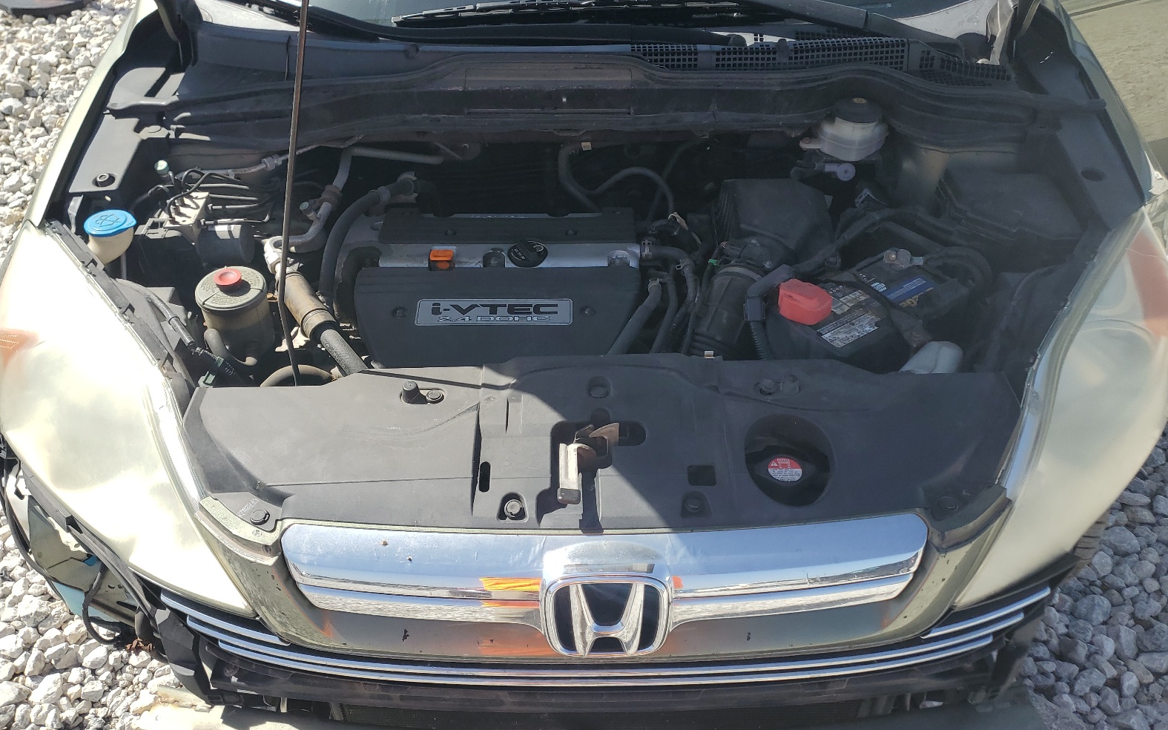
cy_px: 304
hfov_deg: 66.5
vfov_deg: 44.4
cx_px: 575
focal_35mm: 28
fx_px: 891
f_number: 1.5
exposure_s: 1/2000
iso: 50
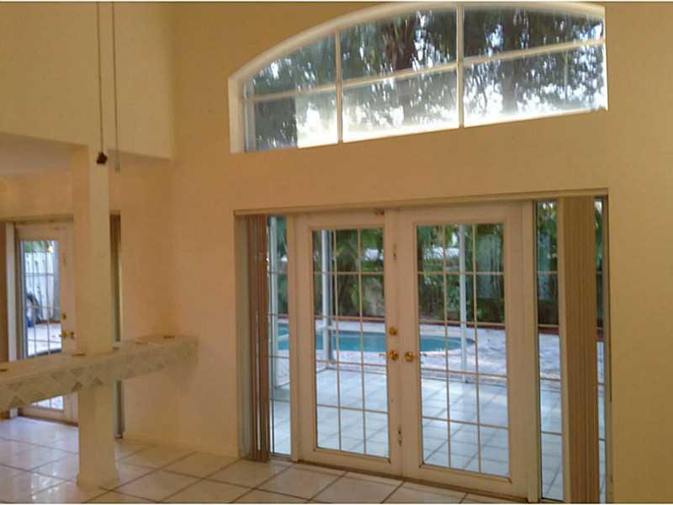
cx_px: 336
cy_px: 252
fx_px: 642
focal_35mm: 33
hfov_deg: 55.4
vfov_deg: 42.9
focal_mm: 3.3
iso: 32
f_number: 2.4
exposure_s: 1/24
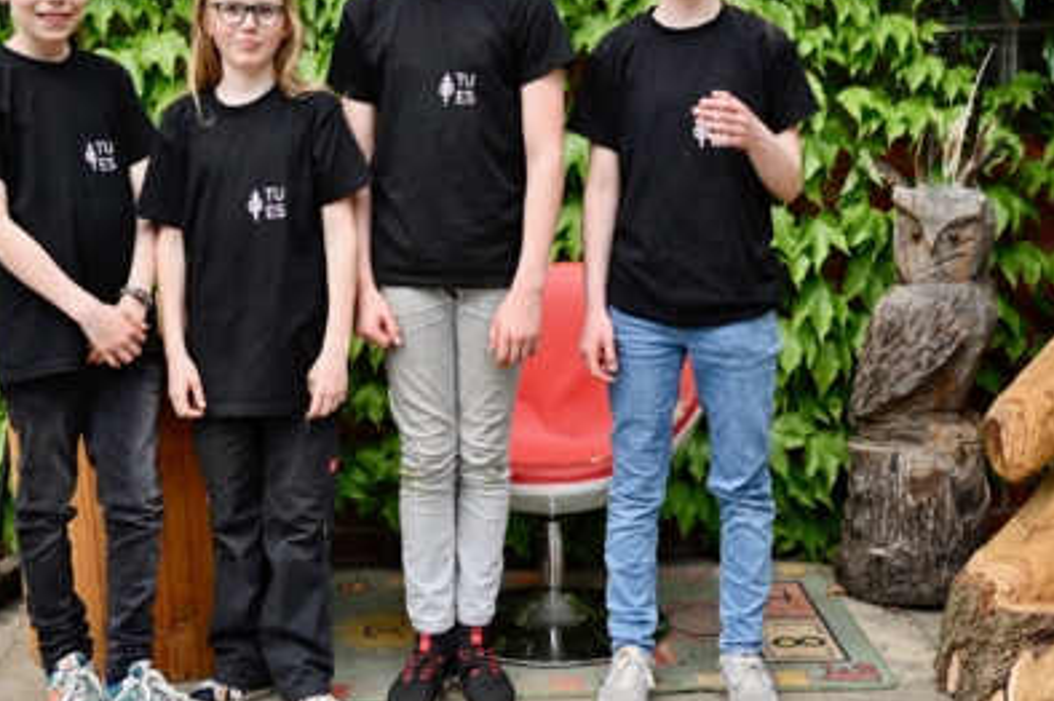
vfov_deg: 27.9
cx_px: 543
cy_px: 272
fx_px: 1404
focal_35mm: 48
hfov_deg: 41.1
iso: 100
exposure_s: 1/640
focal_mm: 35
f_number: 1.8
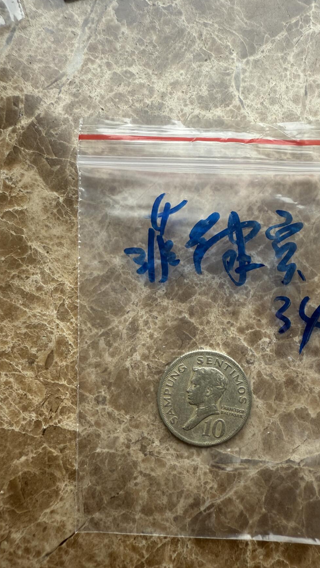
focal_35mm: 27
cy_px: 284
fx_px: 407
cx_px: 210
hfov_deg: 42.4
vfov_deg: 69.9
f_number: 2.2
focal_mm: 2.22
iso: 80
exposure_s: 1/99
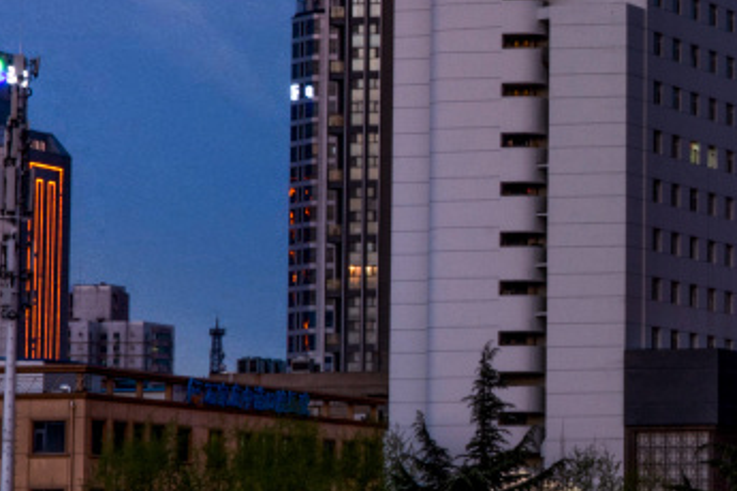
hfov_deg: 8.6
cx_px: 959
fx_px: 4805
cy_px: 83
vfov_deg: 5.8
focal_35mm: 235
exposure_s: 4
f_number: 22
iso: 100
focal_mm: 45
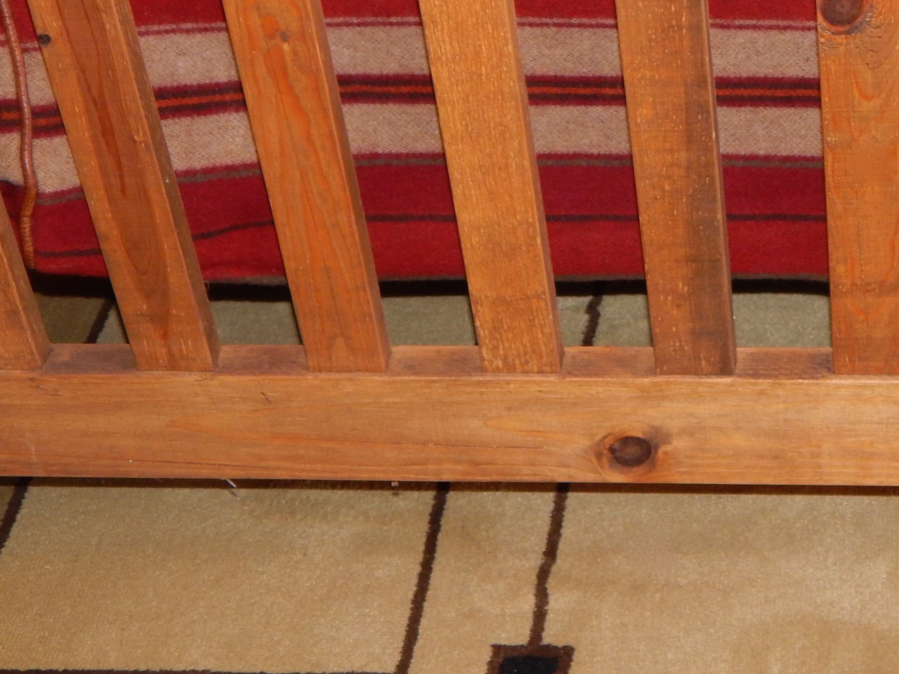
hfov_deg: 23.1
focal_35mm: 82
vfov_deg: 17.7
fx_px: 2130
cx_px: 838
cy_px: 49
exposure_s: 1/30
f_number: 3.6
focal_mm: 7.7
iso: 200
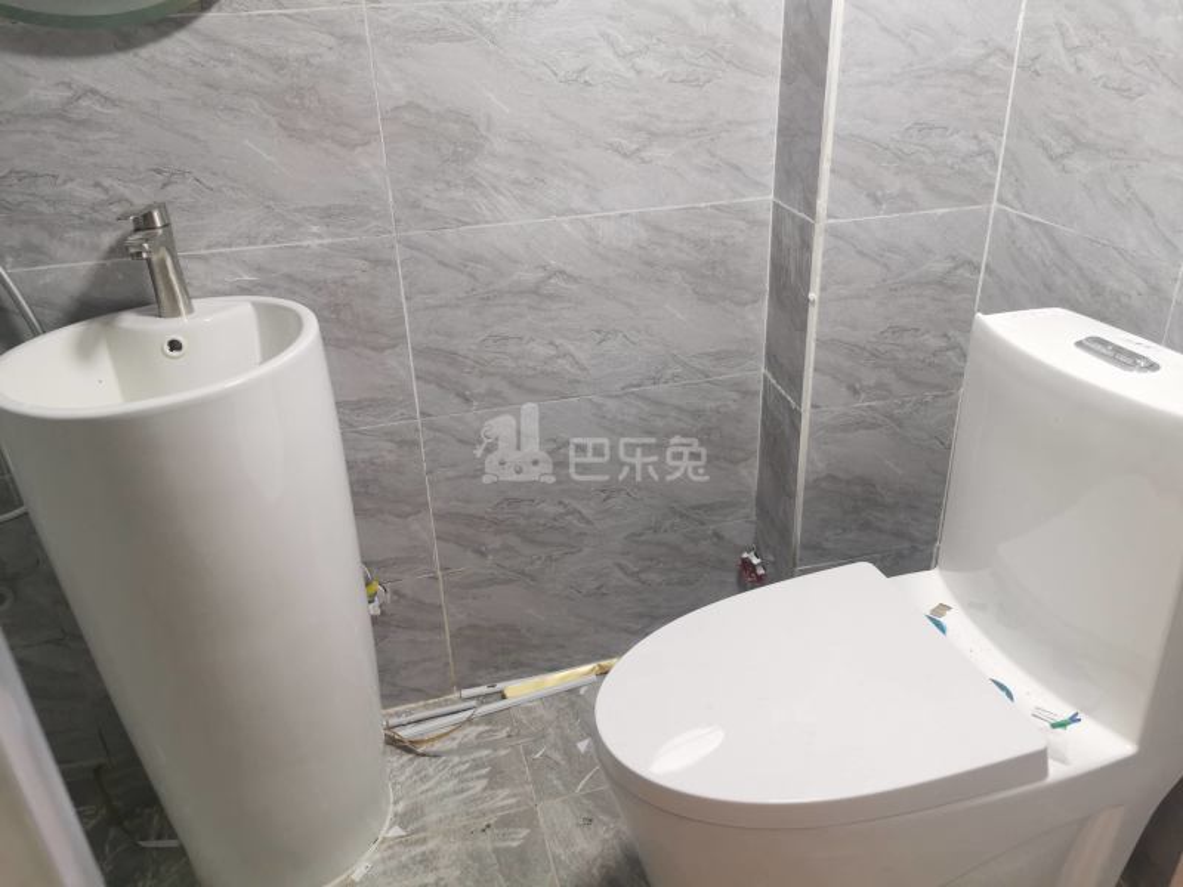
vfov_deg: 51.4
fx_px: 923
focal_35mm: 27
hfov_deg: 65.3
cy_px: 444
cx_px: 592
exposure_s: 1/50
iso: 125
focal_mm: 5.56
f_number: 1.6
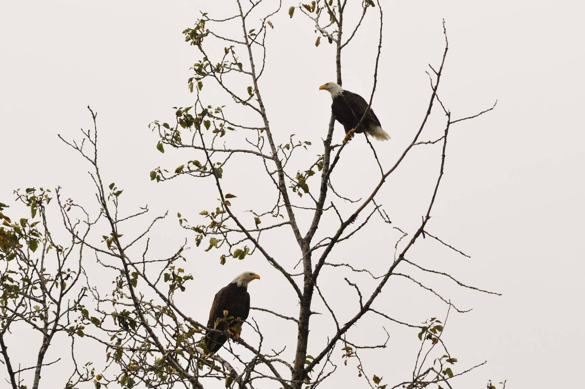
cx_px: 292
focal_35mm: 255
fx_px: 4139
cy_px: 194
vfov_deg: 5.4
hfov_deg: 8.1
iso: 200
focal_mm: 170
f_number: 8
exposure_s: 1/400
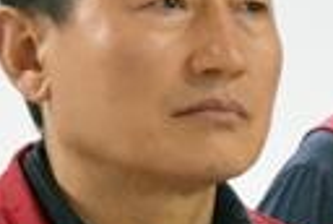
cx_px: -377
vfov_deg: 1.6
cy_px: 105
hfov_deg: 2.4
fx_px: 7770
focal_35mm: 838
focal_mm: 70
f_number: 6.3
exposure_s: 1/200
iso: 2500
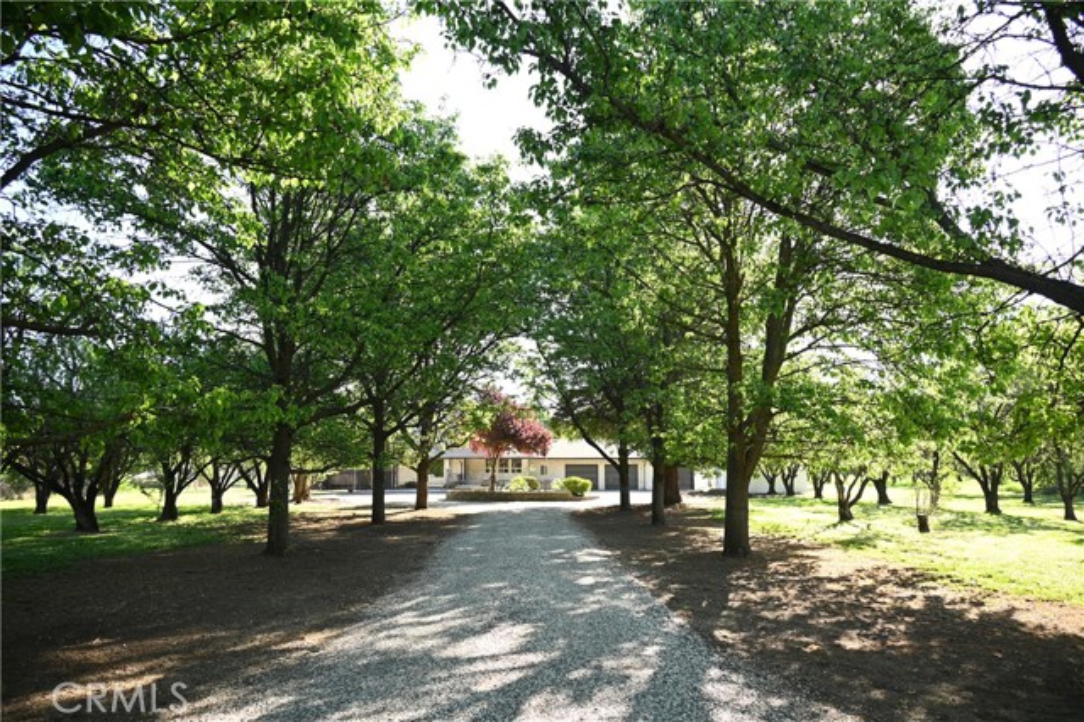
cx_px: 542
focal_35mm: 24
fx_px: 722
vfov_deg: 53.1
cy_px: 361
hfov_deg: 73.8
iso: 200
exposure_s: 1/200
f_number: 4
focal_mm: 24
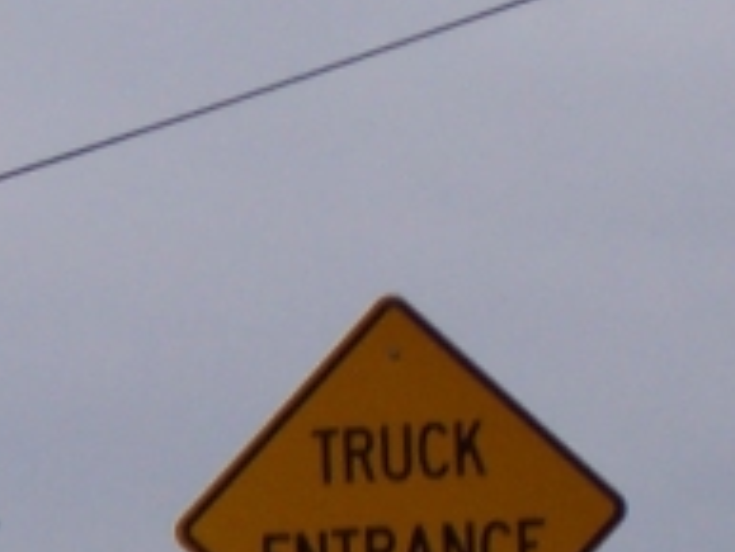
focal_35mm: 456
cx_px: -350
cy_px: 419
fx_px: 9688
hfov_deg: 4.3
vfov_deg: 3.3
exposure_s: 1/250
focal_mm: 16.8
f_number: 4.8
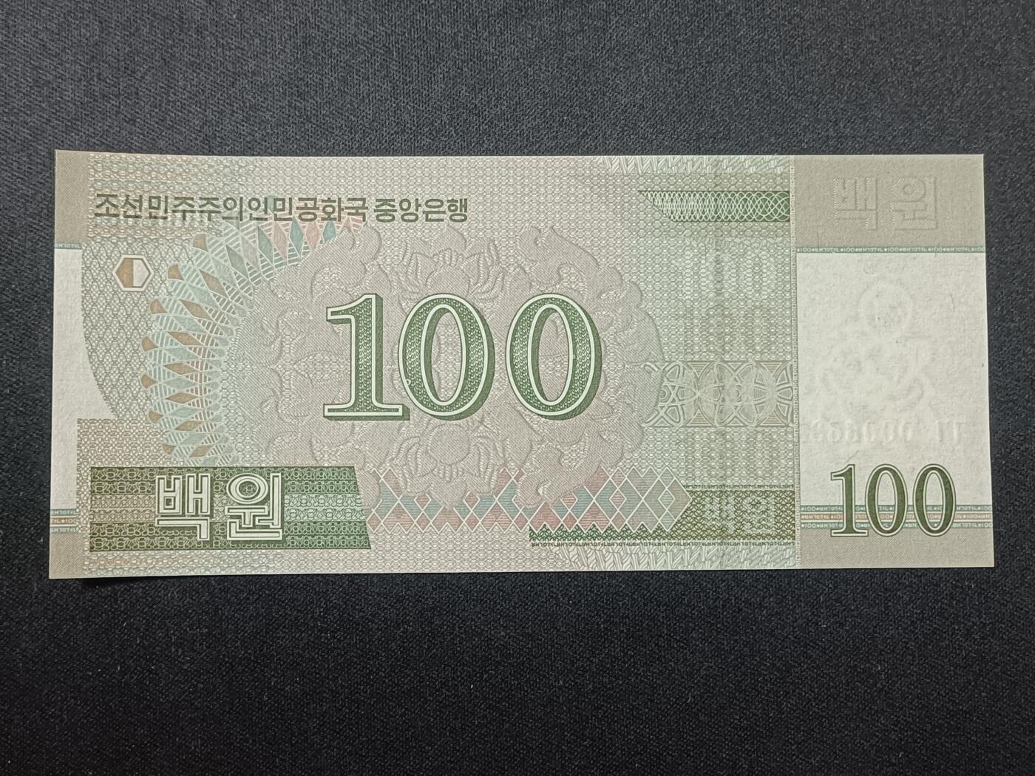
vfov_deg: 34.3
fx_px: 1256
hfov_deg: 44.8
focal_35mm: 42
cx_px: 518
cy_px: 388
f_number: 1.8
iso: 1870
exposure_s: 1/33.3
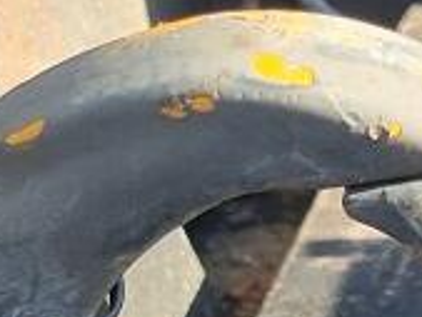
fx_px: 1769
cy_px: 315
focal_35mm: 145
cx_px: 1141
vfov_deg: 10.2
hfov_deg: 10.7
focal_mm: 6.7
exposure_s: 1/166
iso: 50
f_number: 1.8
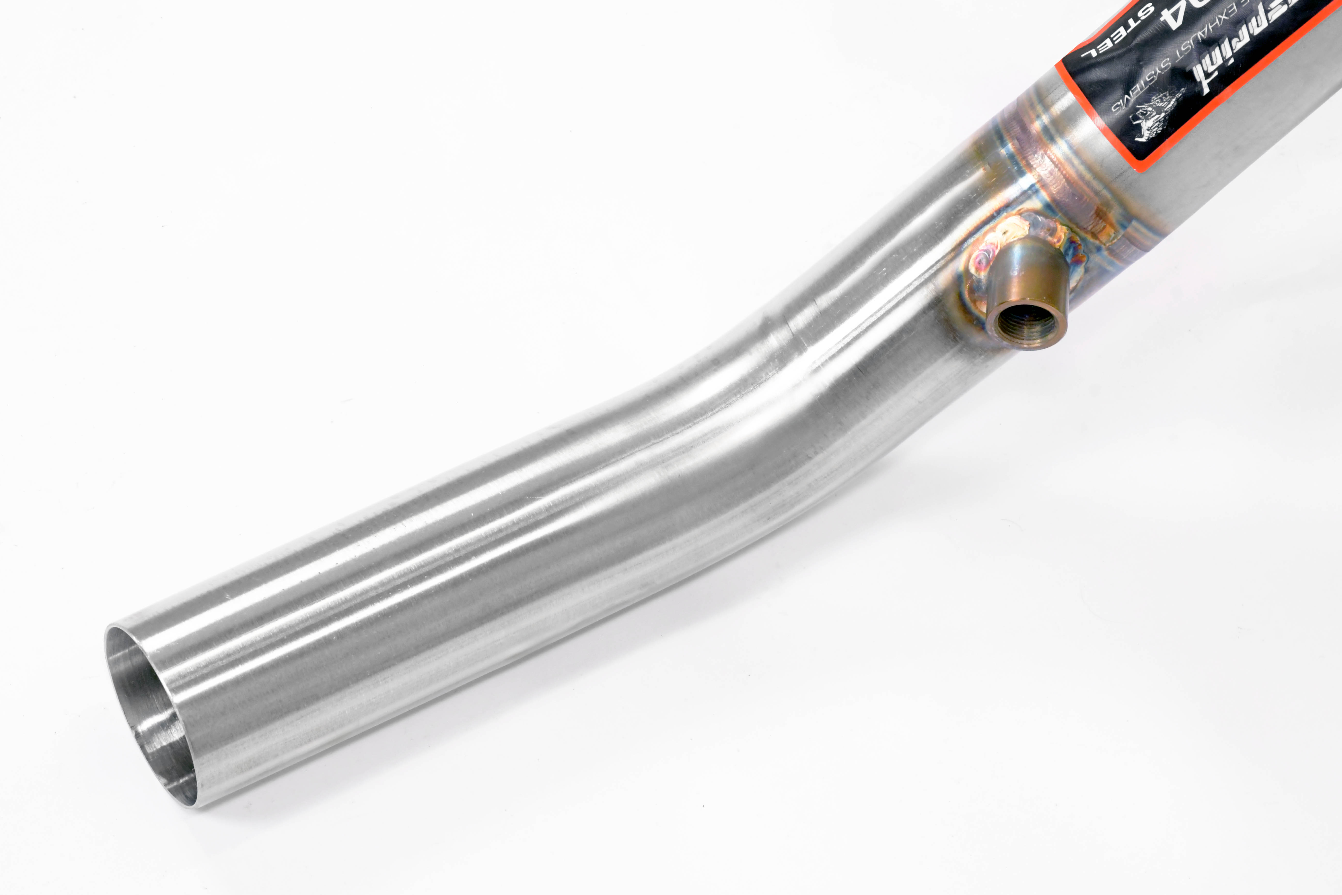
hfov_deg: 18.1
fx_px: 4212
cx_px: 670
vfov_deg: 12.1
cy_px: 447
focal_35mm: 113
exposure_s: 1/80
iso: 2500
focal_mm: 75
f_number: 13
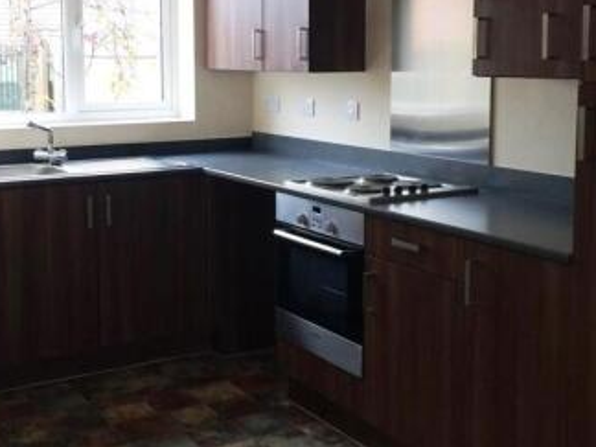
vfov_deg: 26.9
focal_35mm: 54
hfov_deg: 35.5
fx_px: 930
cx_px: 281
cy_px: 144
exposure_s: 1/30
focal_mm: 4.12
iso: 64
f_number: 2.2
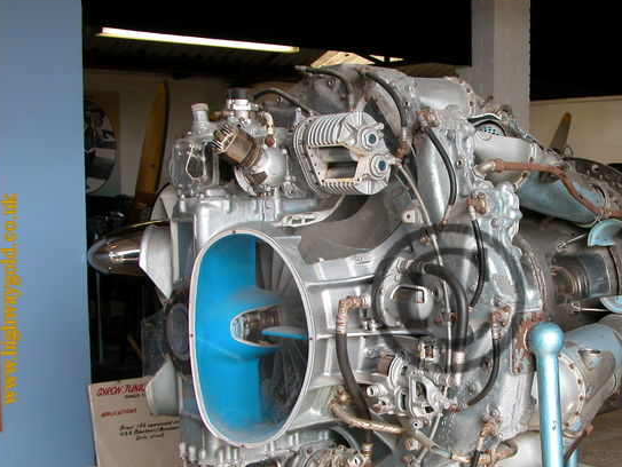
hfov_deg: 35.5
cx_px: 448
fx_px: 953
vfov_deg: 27.4
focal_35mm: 53
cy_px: 299
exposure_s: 1/82.3
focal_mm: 9.2
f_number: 3.2
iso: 100
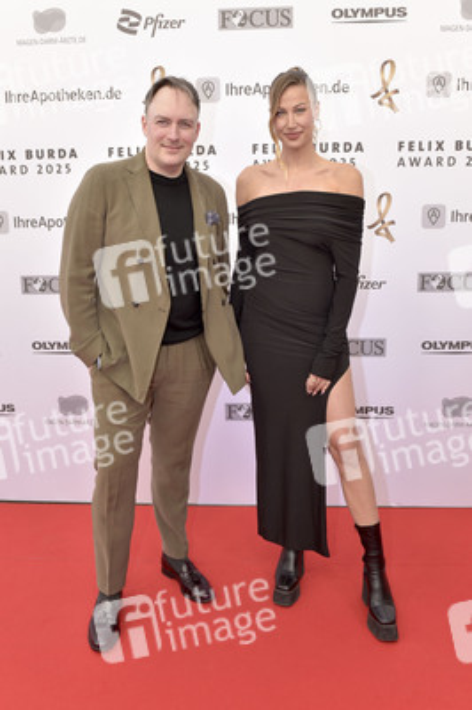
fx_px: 512
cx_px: 236
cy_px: 355
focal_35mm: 26
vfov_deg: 69.4
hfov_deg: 49.5
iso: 400
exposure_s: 1/250
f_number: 6.3
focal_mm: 26
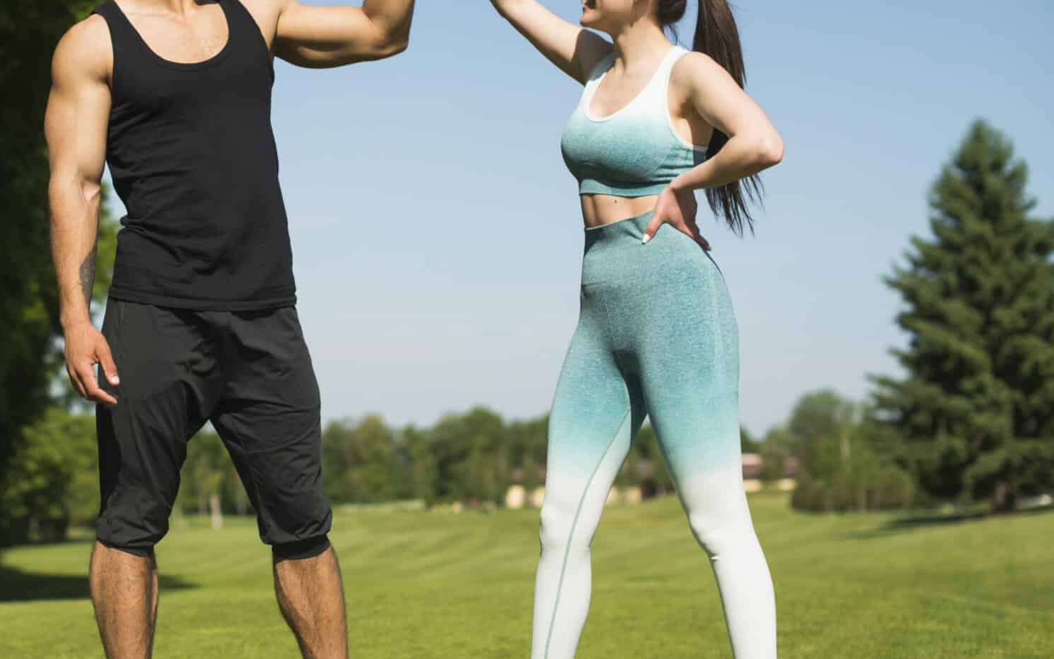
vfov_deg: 14.8
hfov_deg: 23.2
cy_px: 204
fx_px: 2528
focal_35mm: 88
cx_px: 220
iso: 320
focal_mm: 50
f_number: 2.8
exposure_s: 1/2000
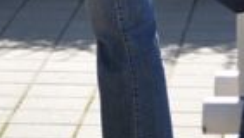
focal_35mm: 413
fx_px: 2678
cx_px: -15
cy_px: -317
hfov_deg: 5.2
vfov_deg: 2.9
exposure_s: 1/1250
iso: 400
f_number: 5
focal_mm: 62
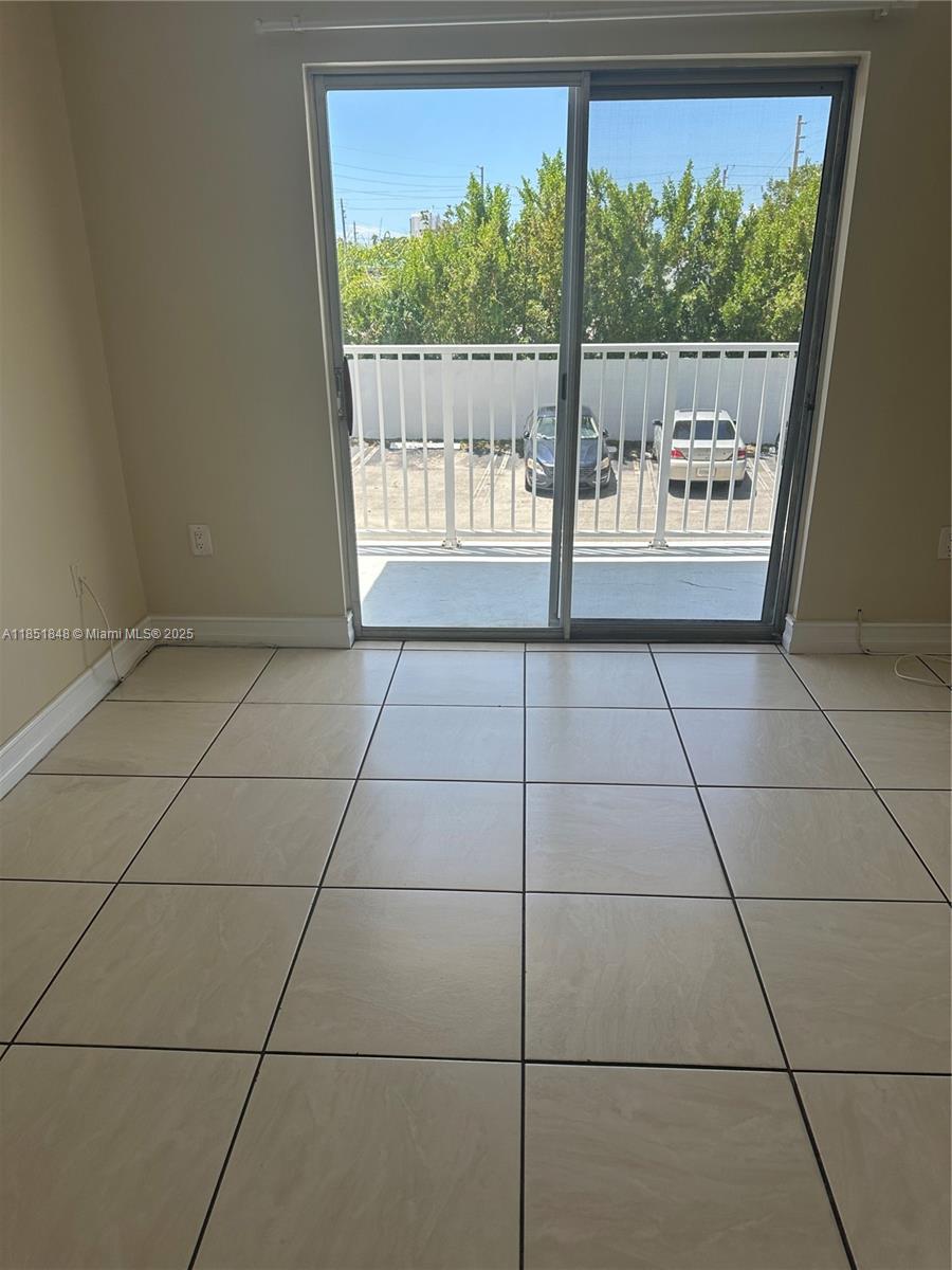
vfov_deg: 71.6
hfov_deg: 56.8
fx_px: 880
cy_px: 635
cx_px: 476
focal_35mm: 24
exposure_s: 1/1272
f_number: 1.78
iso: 80
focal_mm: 6.86
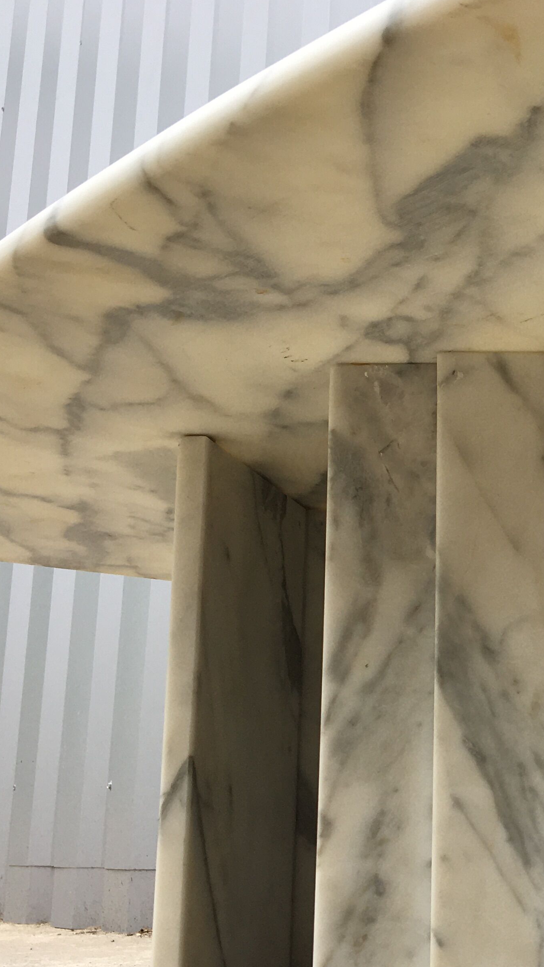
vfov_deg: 39.0
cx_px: 661
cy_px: 580
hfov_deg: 21.0
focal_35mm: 53
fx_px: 1359
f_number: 2.2
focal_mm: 4.15
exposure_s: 1/432
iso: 25
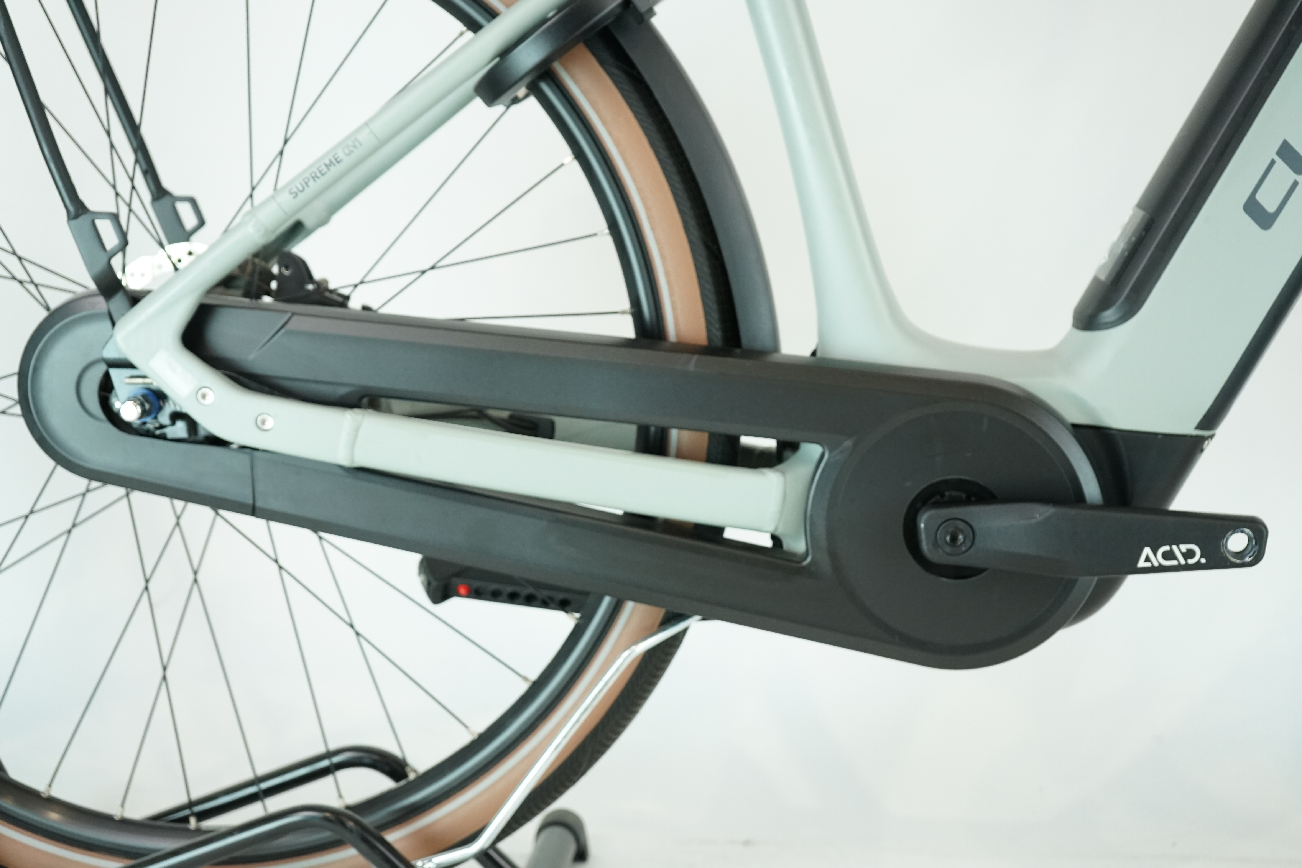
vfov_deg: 23.0
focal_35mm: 59
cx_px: 651
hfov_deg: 33.9
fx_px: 2134
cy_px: 434
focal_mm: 59
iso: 2000
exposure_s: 1/200
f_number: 5.6
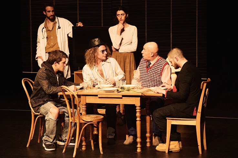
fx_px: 1255
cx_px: 119
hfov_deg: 10.8
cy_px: 79
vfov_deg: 7.2
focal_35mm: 190
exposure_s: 1/160
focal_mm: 190
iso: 5000
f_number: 4
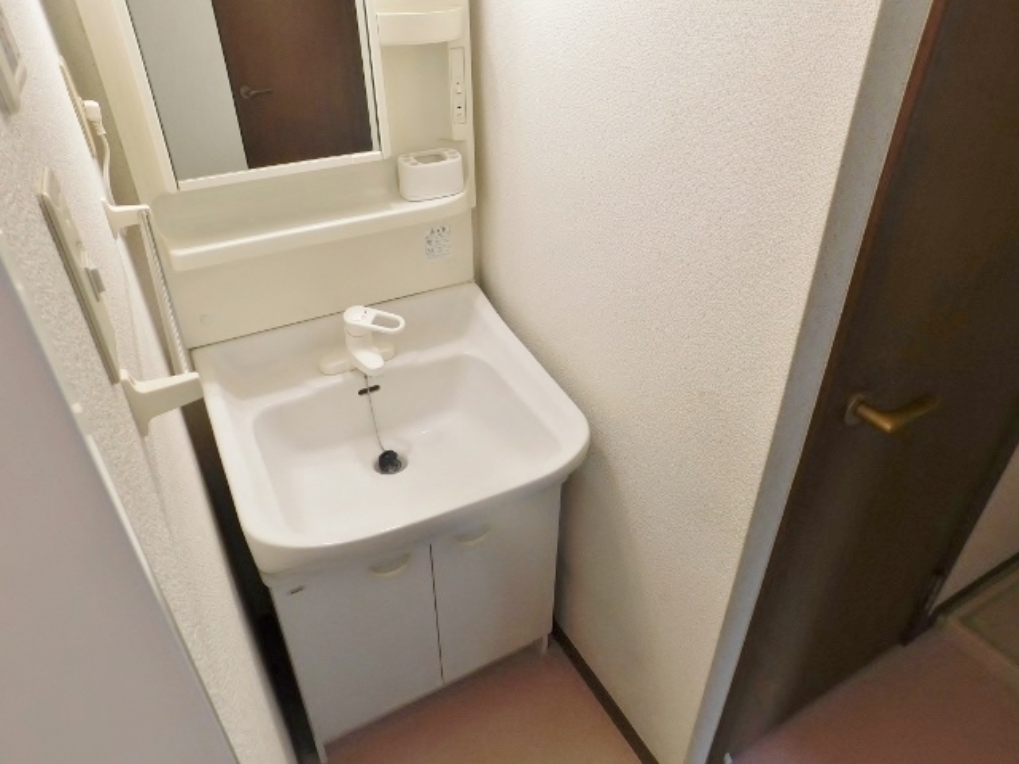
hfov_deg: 73.9
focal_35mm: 23
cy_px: 382
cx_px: 510
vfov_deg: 58.9
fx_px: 677
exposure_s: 1/40
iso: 125
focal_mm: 4
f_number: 3
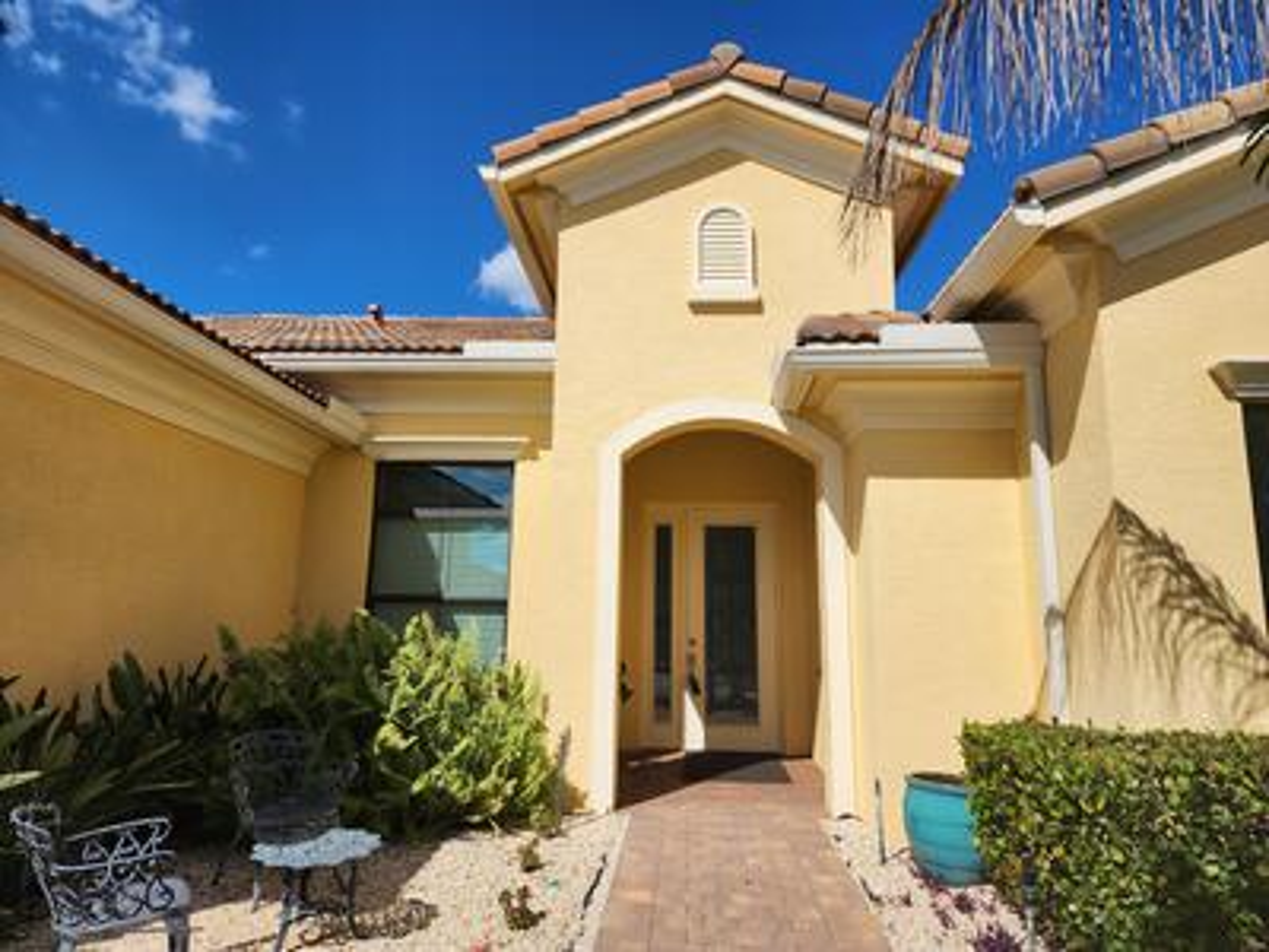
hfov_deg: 73.9
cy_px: 476
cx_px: 634
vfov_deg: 58.9
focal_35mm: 23
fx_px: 843
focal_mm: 6.4
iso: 12
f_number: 1.8
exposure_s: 1/1941
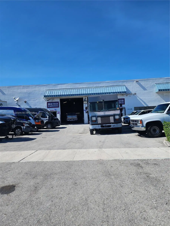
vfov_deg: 73.9
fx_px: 151
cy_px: 113
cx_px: 85
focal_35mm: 23
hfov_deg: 58.9
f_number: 1.8
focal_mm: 6.4
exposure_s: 1/1493
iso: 12
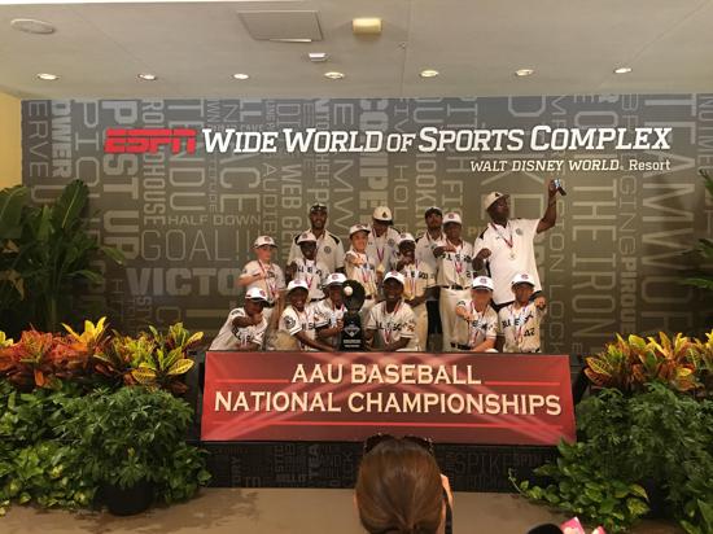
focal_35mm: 29
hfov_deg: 61.7
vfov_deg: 48.2
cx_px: 356
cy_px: 267
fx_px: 597
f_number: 2.2
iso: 200
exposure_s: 1/15
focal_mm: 4.15
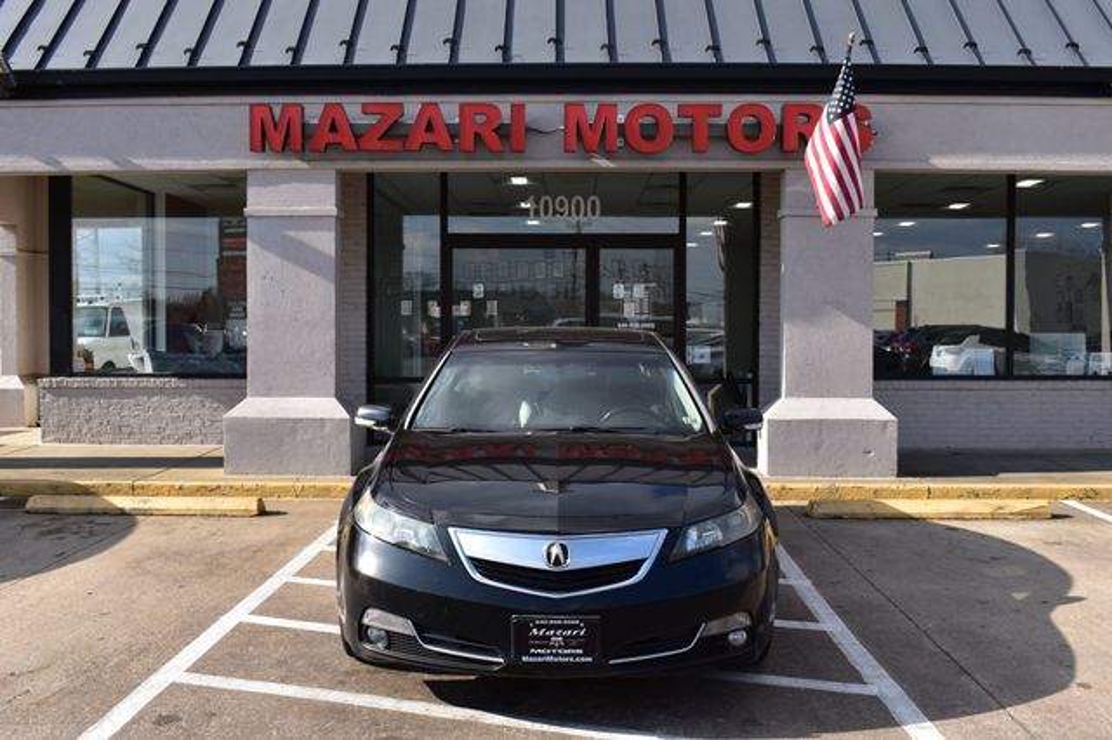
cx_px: 556
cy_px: 370
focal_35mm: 36
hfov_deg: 53.2
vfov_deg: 36.8
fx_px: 1111
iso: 400
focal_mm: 24
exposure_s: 1/400
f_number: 11
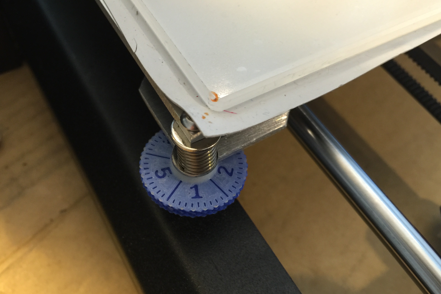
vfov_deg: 42.3
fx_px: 380
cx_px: 219
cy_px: 163
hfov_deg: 60.3
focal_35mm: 31
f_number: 2.2
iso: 100
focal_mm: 4.15
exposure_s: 1/10
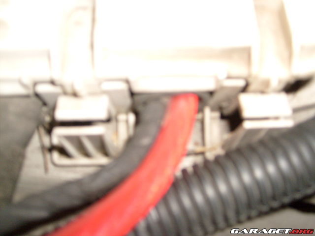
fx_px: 318
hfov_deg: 52.6
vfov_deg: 40.7
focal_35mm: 35
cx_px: 158
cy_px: 118
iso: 100
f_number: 2.8
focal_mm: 5.8
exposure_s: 1/45
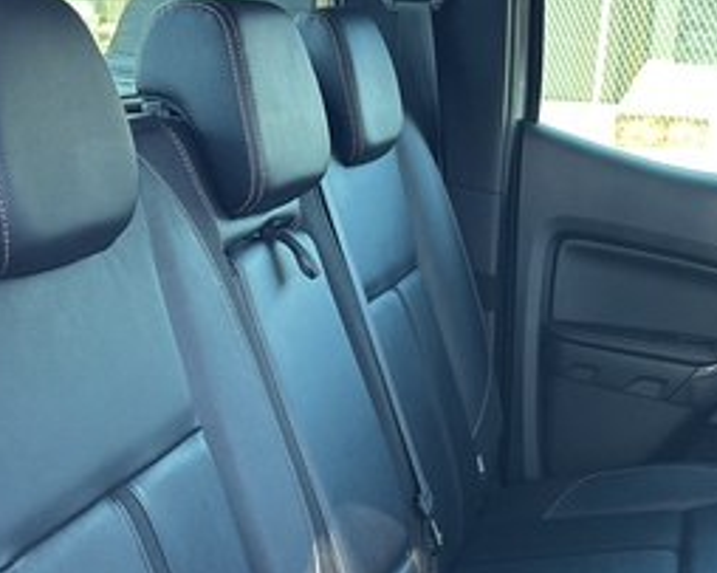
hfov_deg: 31.3
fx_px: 1252
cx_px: 556
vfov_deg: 25.4
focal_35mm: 59
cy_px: 443
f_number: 1.78
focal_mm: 6.86
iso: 160
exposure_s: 1/121
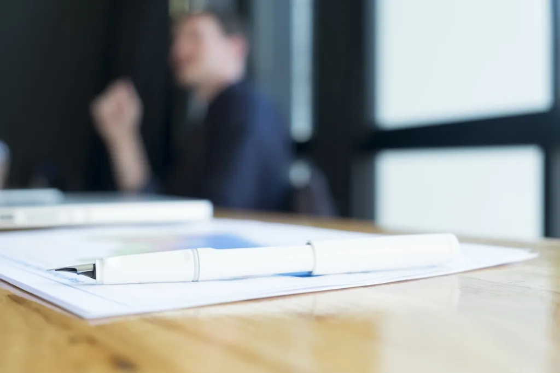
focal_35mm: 43
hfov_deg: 45.4
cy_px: 186
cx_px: 280
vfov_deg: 31.2
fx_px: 669
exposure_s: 1/320
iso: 400
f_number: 3.2
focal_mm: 28.9
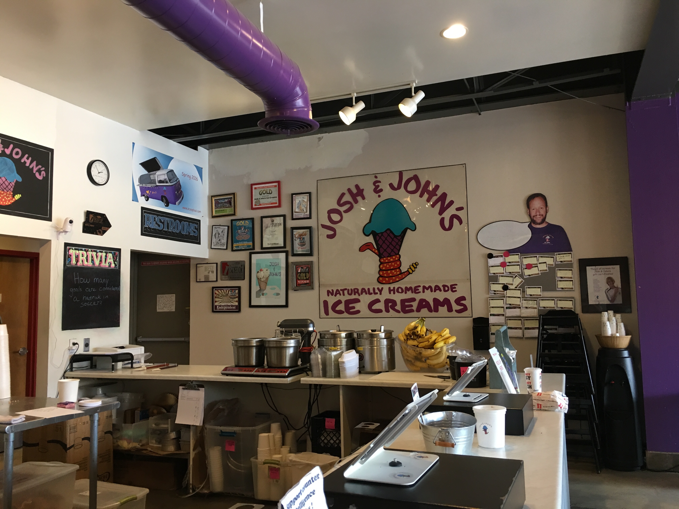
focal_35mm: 29
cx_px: 340
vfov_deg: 48.2
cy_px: 254
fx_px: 569
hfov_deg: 61.7
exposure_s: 1/30
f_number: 2.2
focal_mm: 4.15
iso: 100
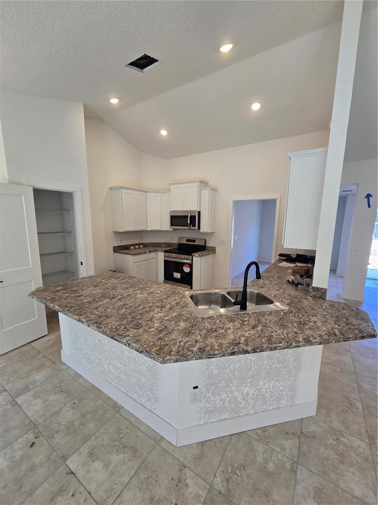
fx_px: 189
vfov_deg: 106.2
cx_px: 189
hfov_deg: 89.9
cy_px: 252
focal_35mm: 13
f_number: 2.2
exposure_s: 1/60
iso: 64
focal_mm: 2.2
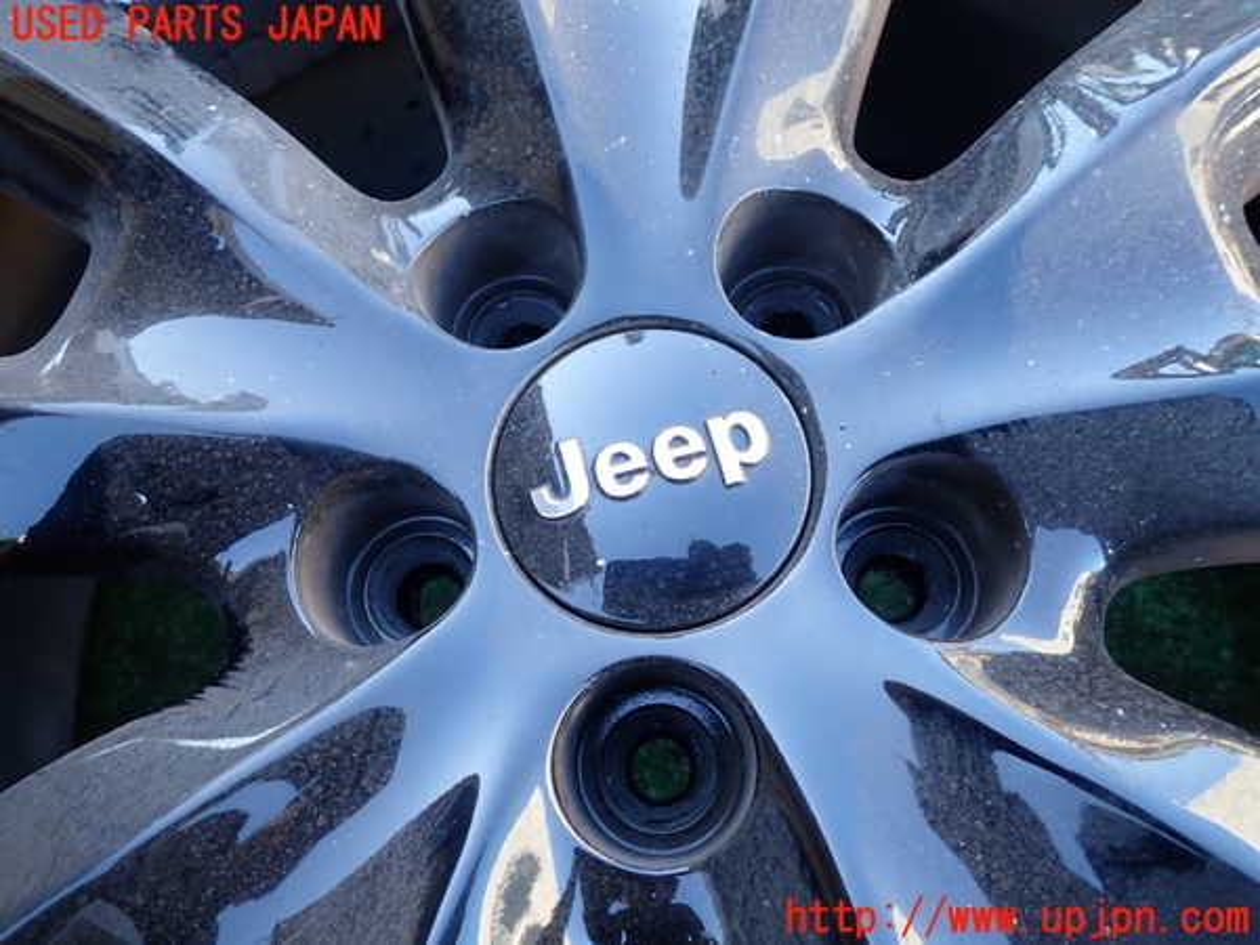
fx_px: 910
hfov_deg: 69.4
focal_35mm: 25
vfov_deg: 54.9
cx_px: 630
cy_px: 472
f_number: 2
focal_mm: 4.5
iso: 100
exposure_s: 1/60
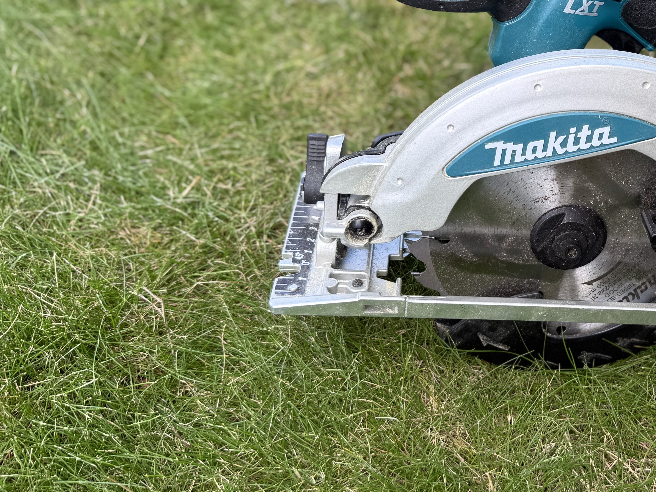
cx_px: 598
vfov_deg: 31.9
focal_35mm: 45
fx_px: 853
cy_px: 158
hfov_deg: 38.9
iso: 80
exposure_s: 1/344
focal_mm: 6.76
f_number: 1.78
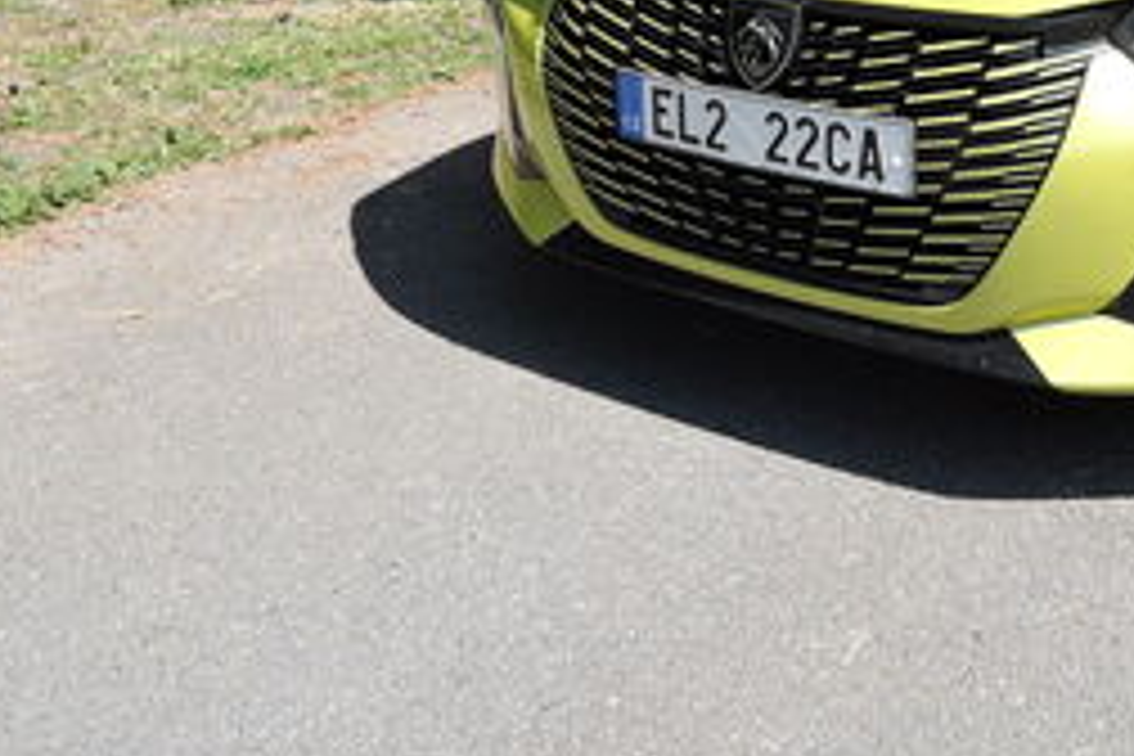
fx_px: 1701
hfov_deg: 36.6
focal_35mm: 54
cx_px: 734
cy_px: -142
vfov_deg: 23.1
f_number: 2.8
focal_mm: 5.1
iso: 80
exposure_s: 1/100
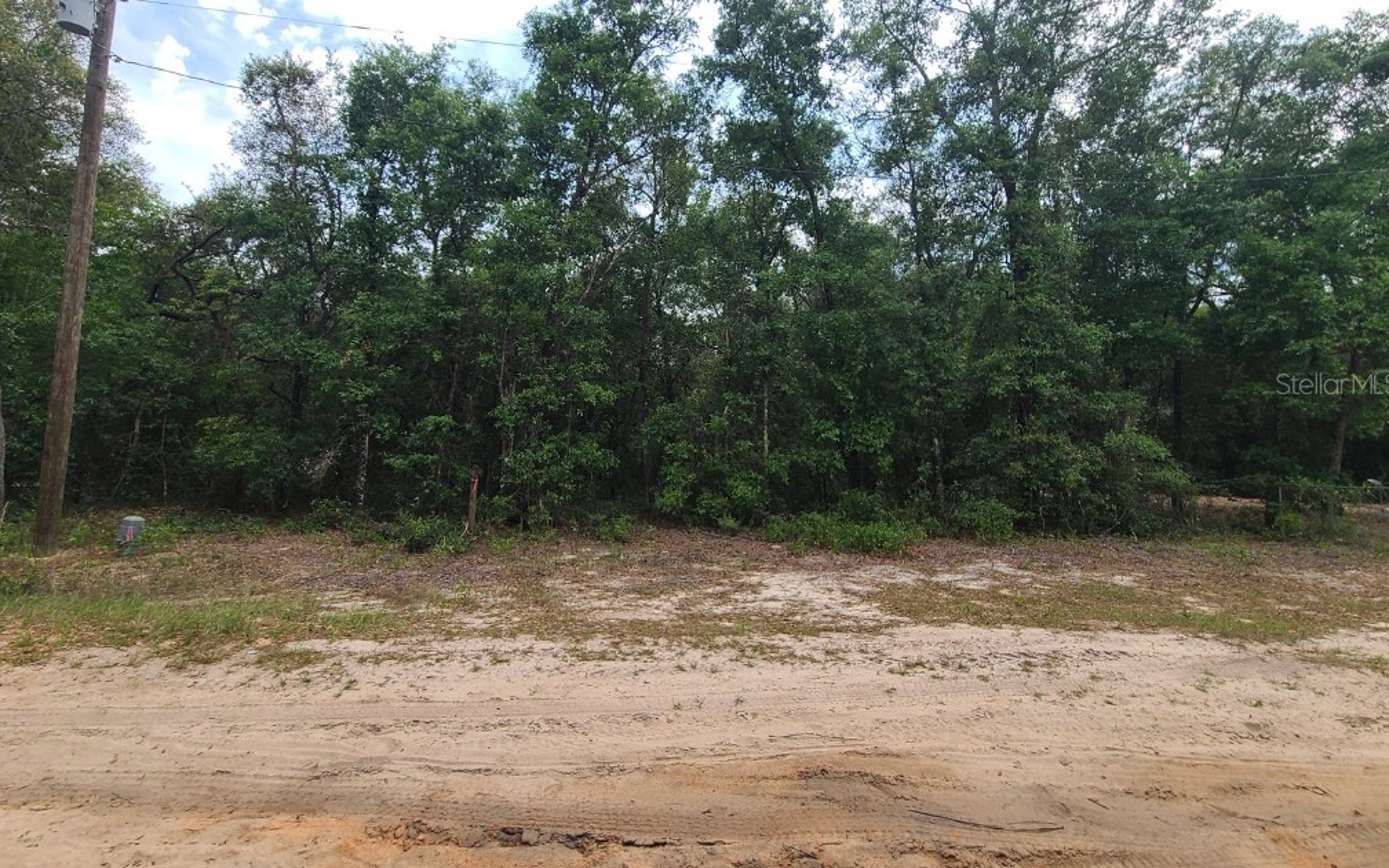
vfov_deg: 78.3
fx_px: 530
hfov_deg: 105.3
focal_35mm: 14
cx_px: 700
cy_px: 383
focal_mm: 2.2
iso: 50
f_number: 2.2
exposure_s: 1/1078
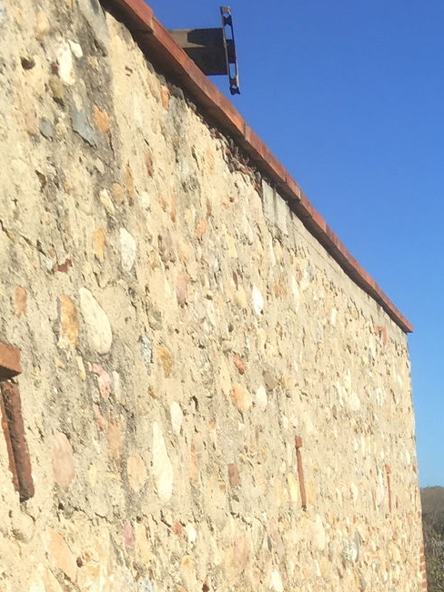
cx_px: 558
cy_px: 935
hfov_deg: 14.9
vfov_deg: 18.0
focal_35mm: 95
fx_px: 1625
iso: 25
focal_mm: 4.15
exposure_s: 1/986
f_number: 2.2
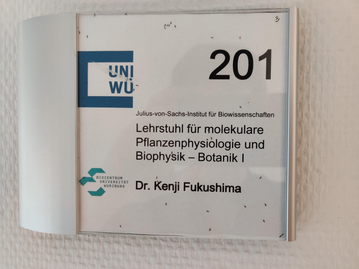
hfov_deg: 65.3
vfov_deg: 51.4
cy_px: 134
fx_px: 280
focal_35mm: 27
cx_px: 180
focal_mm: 4.75
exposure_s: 1/50
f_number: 1.65
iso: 640
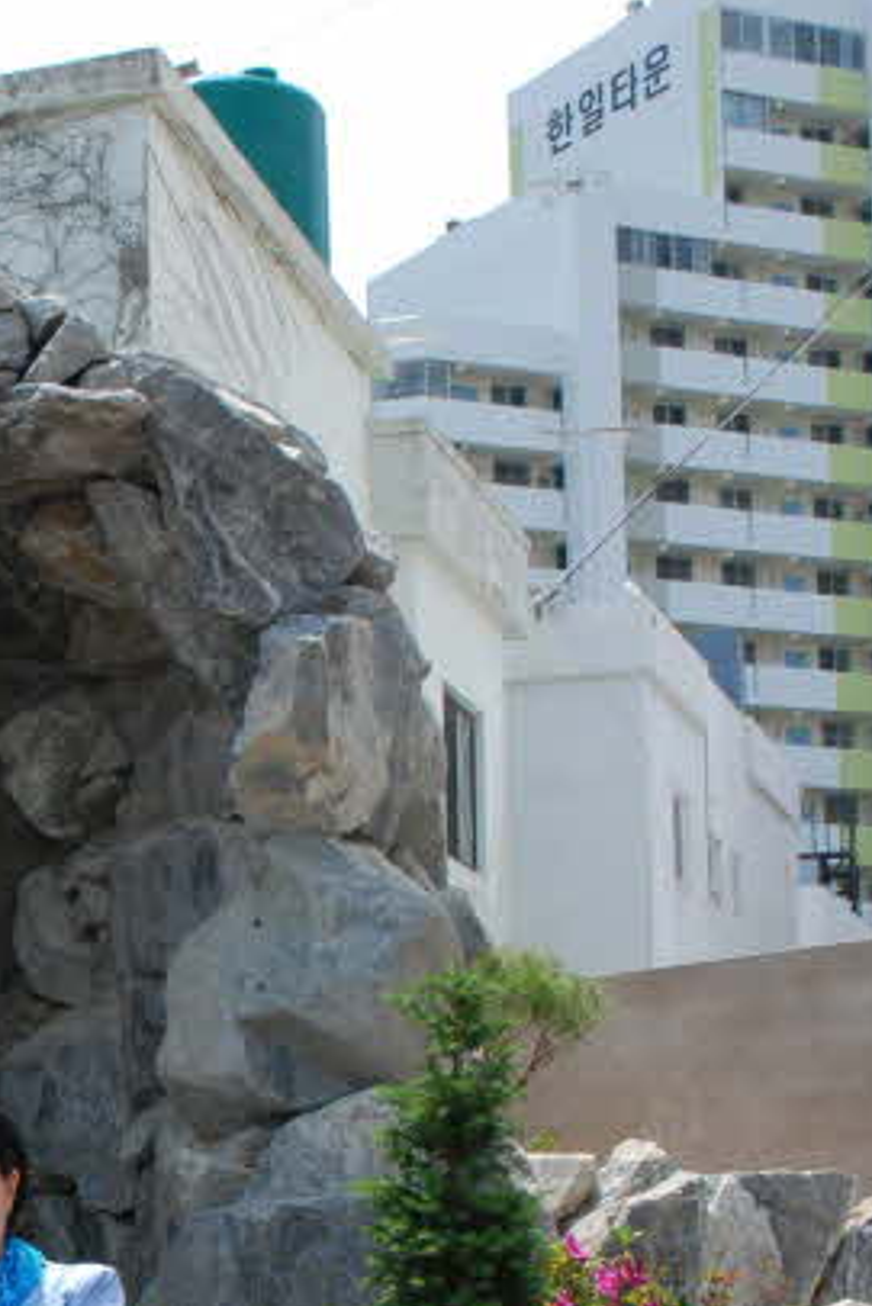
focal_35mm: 79
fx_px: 2868
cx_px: -125
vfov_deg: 25.1
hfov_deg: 16.7
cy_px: 1087
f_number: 11
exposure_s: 1/160
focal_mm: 22
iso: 200
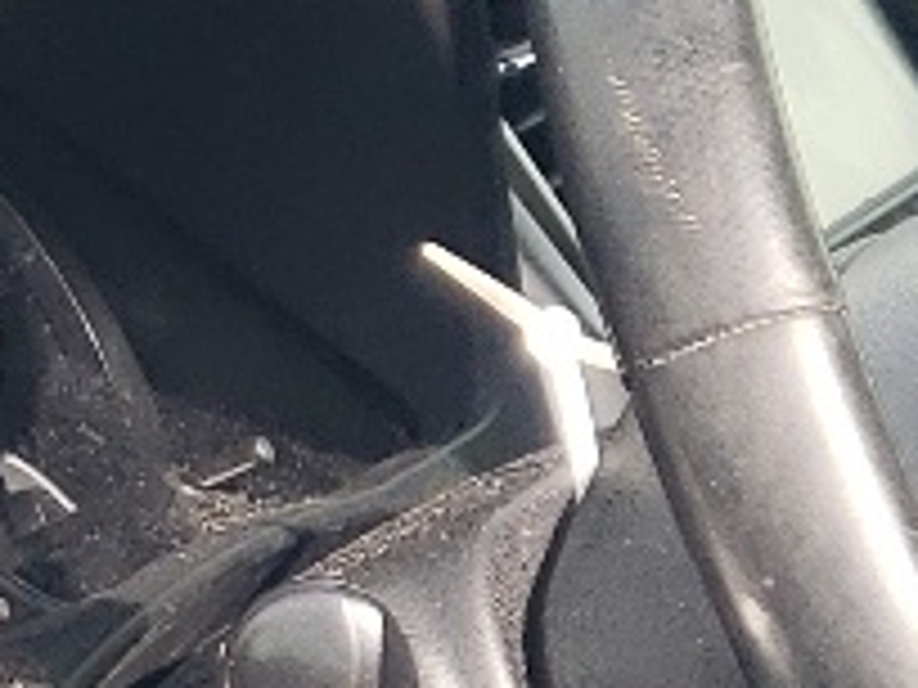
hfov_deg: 8.9
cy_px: 1345
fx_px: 5410
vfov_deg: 7.0
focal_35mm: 204
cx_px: 2110
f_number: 1.5
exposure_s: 1/476
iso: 50
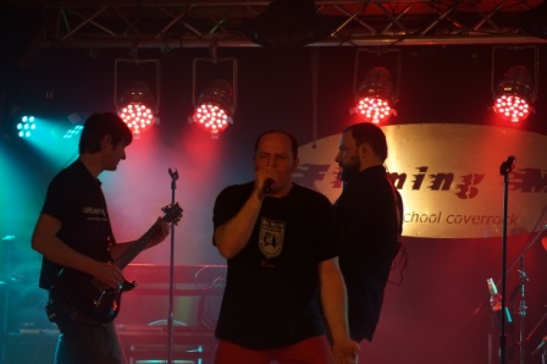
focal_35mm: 150
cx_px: 274
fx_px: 2277
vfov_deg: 9.1
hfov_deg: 13.7
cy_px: 182
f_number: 4
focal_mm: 100
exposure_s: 1/160
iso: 1600
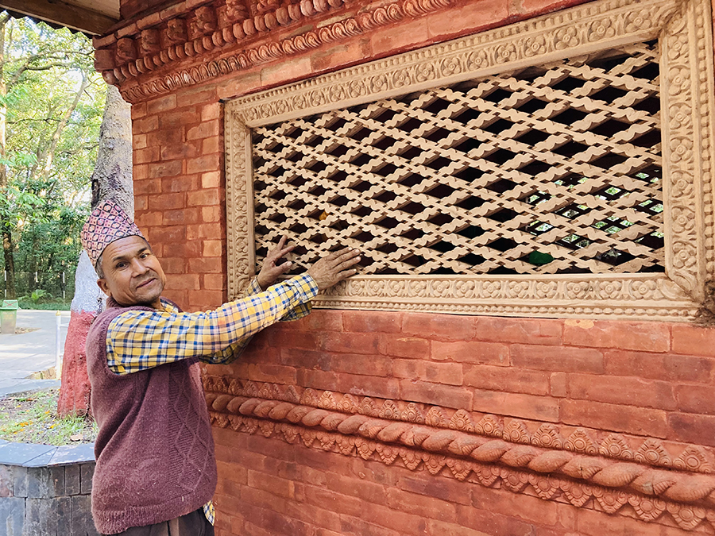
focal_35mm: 28
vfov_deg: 49.7
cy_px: 268
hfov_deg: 63.4
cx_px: 358
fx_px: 578
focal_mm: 3.99
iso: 250
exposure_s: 1/60
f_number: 1.8
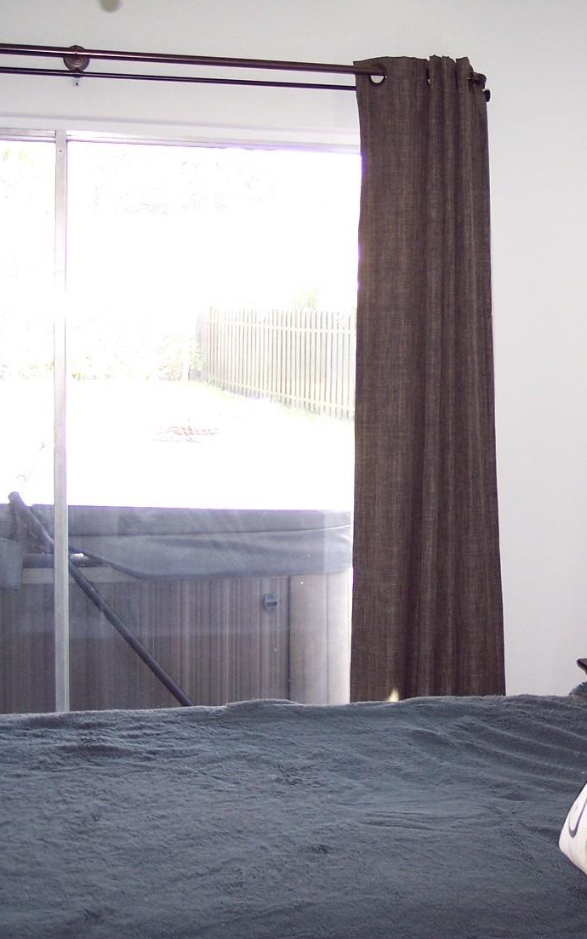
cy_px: 470
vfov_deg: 36.3
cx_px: 477
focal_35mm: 56
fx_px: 1433
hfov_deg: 22.8
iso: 140
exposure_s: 1/60
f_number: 2.8
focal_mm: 8
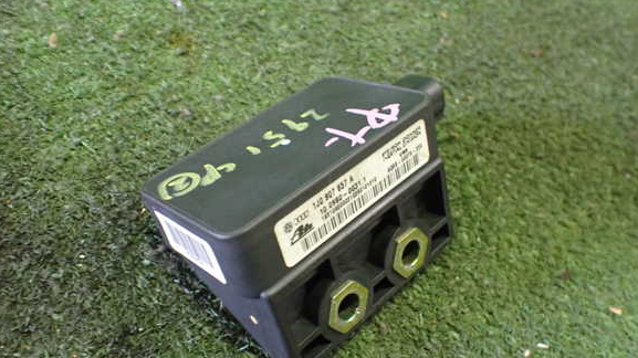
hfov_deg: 58.0
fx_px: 575
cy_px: 200
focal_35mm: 34
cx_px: 326
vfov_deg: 34.6
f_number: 2.3
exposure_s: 1/30
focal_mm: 5.4
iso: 800
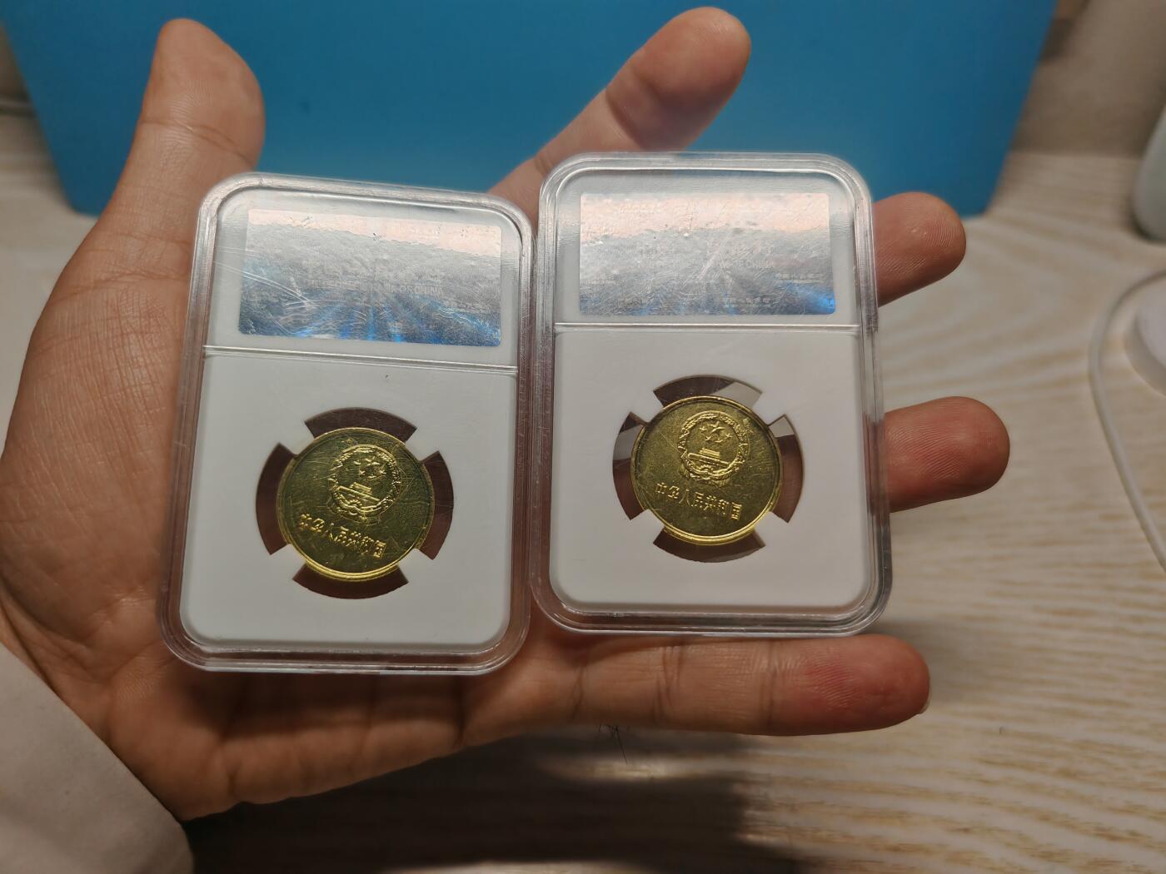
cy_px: 437
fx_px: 909
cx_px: 583
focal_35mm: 27
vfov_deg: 51.4
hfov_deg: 65.3
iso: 160
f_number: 1.6
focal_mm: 7.62
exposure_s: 1/1000
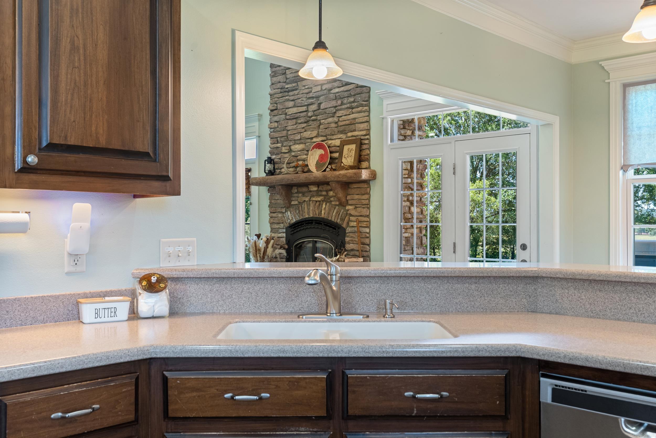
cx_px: 328
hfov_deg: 54.4
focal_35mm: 35
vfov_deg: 37.9
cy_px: 219
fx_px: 638
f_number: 9
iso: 250
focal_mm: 35
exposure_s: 1/2.5
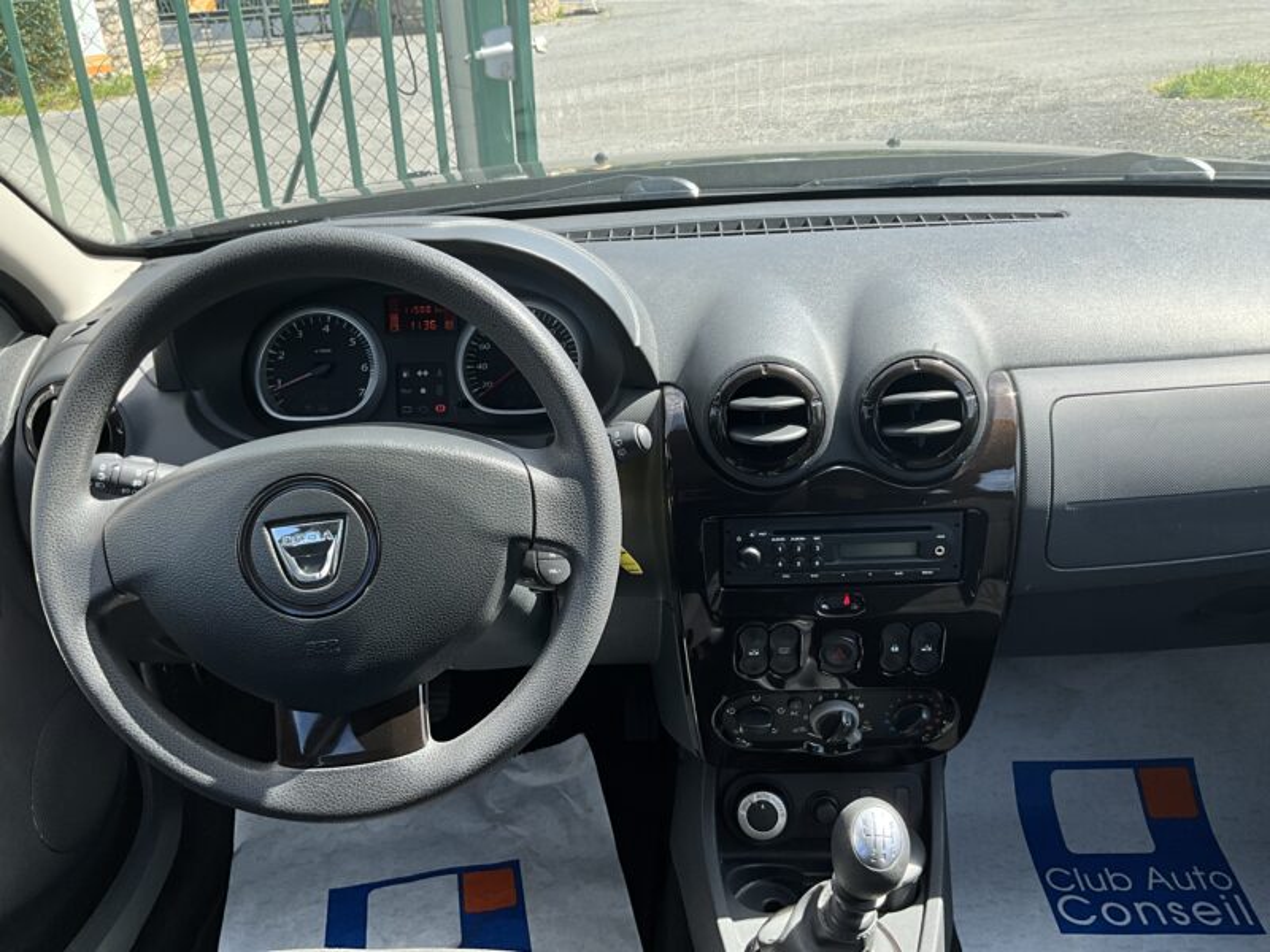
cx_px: 635
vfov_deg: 48.2
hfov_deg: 61.7
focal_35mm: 29
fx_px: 1064
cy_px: 476
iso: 25
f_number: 1.8
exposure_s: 1/342
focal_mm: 3
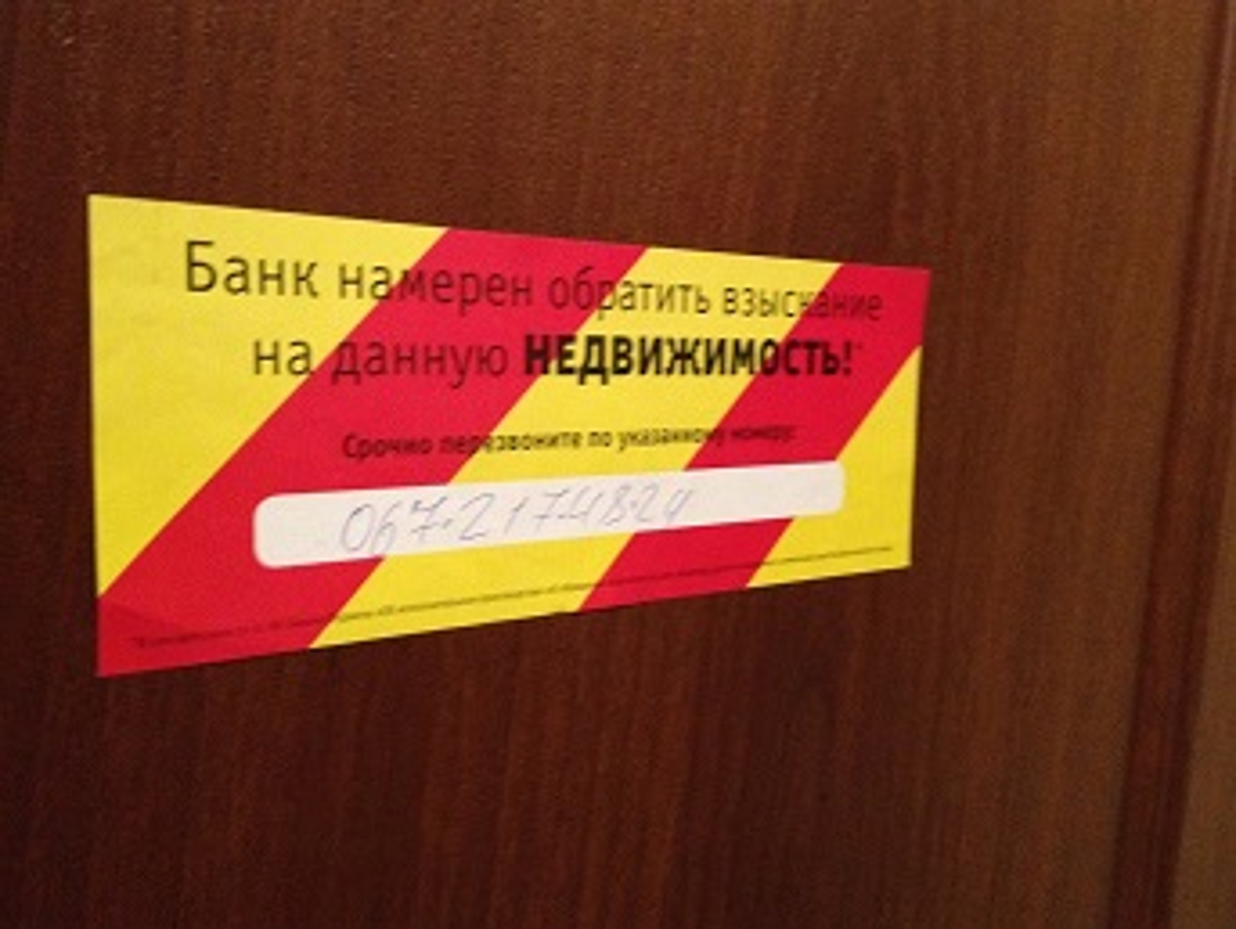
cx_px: 618
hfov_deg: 52.6
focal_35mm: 35
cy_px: 464
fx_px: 1251
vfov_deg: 40.8
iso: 500
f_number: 2.4
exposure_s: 1/15
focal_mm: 4.28
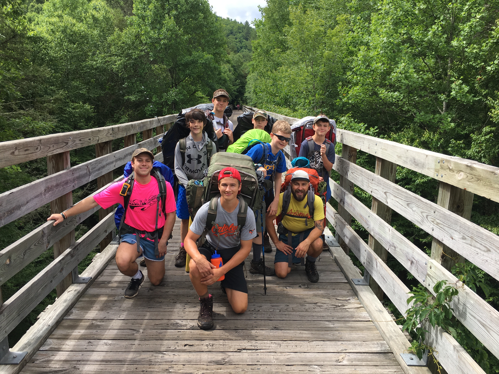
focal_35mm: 29
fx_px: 418
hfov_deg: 61.7
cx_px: 250
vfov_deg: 48.2
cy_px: 187
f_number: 2.2
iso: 25
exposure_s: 1/587
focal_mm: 4.15
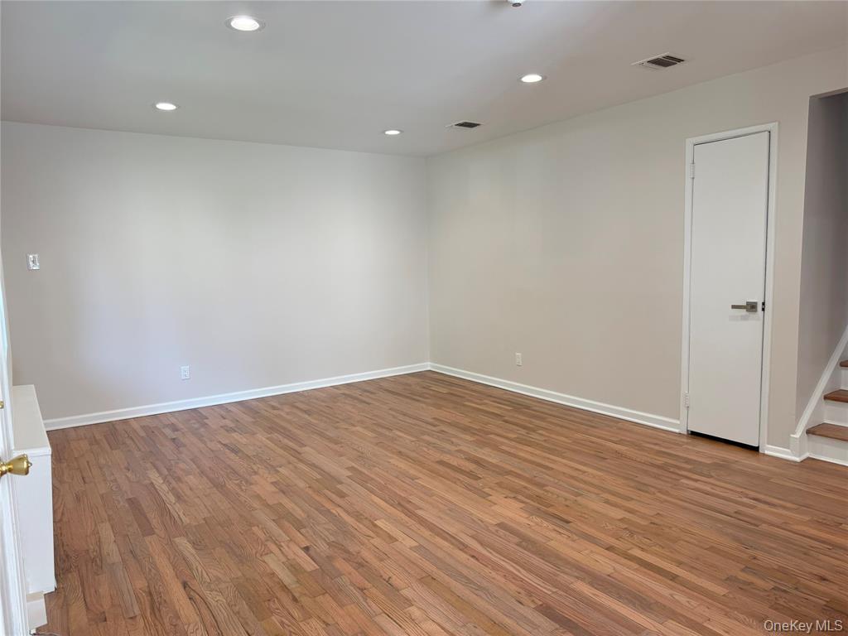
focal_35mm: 24
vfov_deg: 56.8
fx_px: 588
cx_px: 424
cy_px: 318
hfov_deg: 71.6
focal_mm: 6.76
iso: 100
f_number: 1.78
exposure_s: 1/120
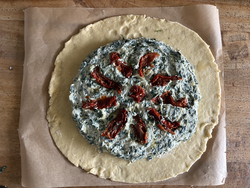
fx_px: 188
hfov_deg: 67.3
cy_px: 94
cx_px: 125
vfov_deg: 53.1
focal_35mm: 26
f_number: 1.6
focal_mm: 5.96
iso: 400
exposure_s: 1/60
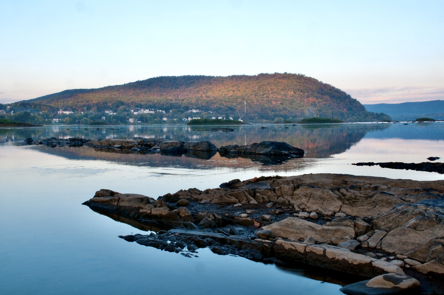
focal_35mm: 42
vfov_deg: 31.8
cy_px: 148
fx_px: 517
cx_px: 222
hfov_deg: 46.4
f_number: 25
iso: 200
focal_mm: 28
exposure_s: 1/8
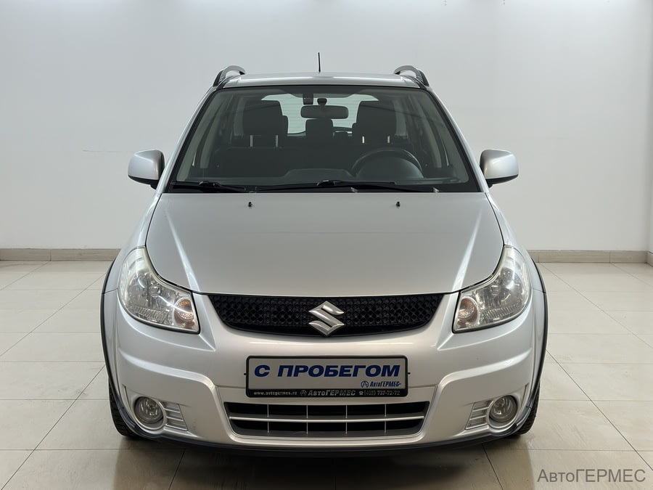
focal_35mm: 48
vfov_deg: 30.3
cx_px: 326
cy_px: 245
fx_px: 905
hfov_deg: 39.7
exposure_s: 1/100
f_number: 1.78
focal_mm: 6.86
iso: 80
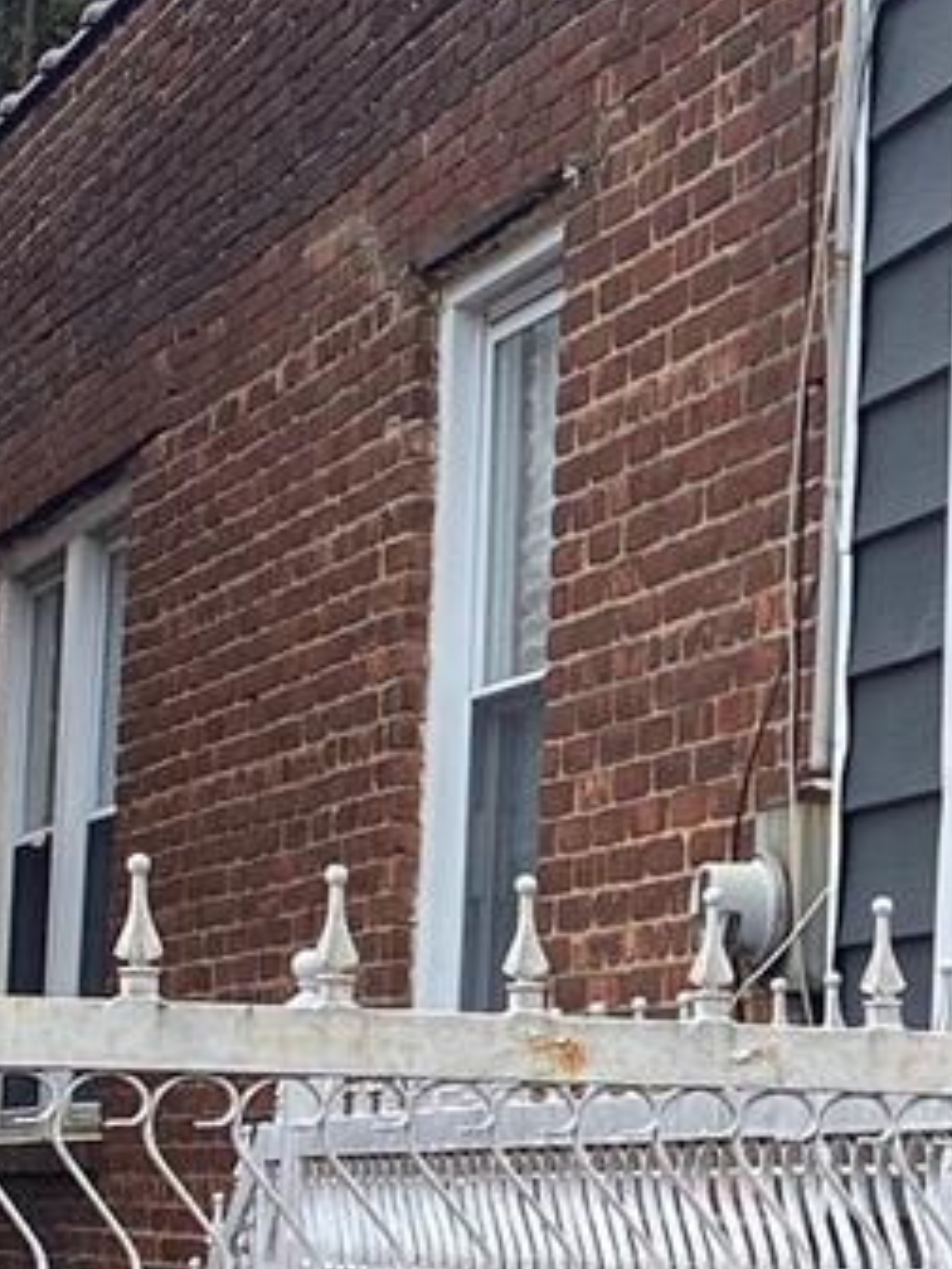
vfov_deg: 16.5
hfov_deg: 11.3
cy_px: 978
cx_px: 1885
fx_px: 4364
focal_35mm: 119
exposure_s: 1/1147
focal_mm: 4.25
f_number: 1.8
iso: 32
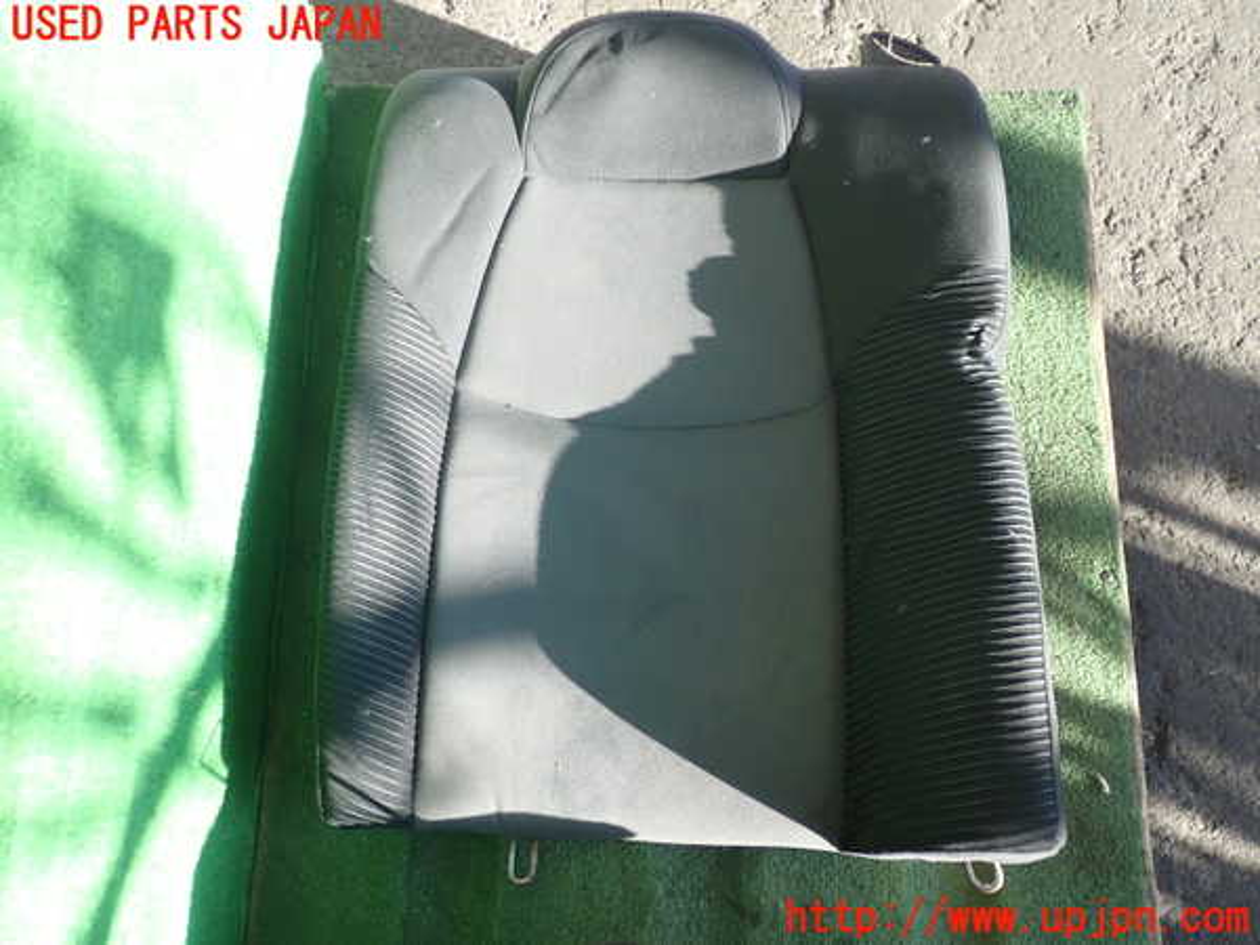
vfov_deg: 44.2
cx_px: 630
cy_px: 472
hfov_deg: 56.8
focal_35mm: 32
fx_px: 1165
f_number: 2.4
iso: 100
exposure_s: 1/125
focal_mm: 5.87
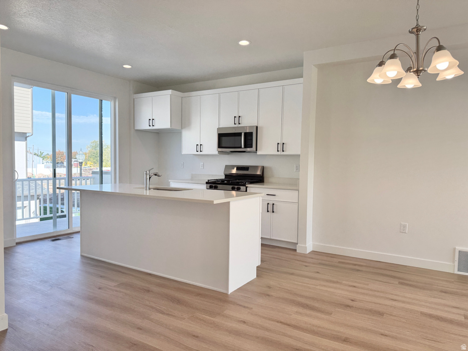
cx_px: 234
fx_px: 324
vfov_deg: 56.8
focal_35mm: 24
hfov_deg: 71.6
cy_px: 176
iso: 80
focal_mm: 6.76
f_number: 1.78
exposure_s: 1/354
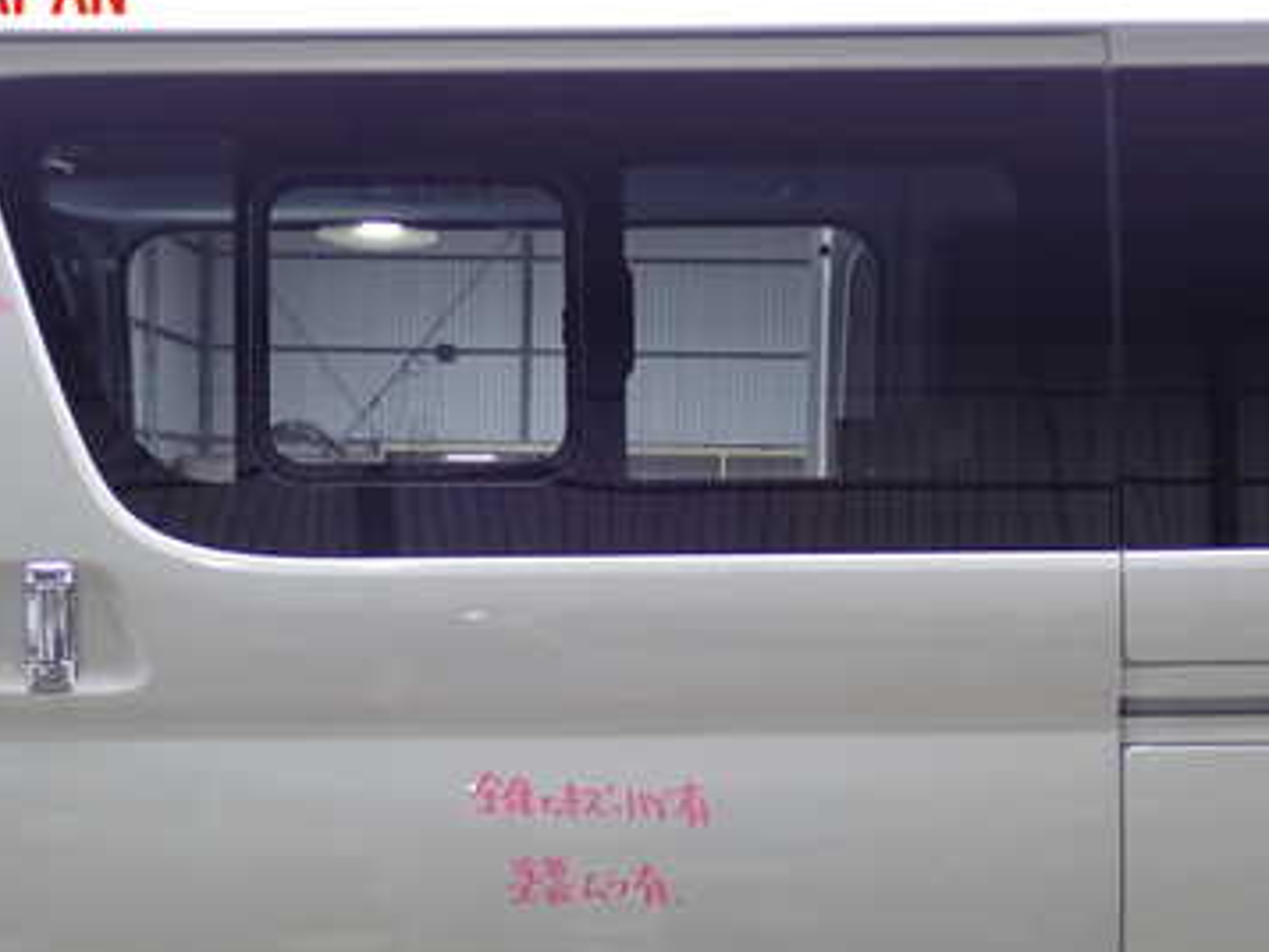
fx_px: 2714
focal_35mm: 74
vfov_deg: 19.7
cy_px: 746
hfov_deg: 26.3
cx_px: 547
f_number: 2.9
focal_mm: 7.84
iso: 200
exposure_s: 1/80
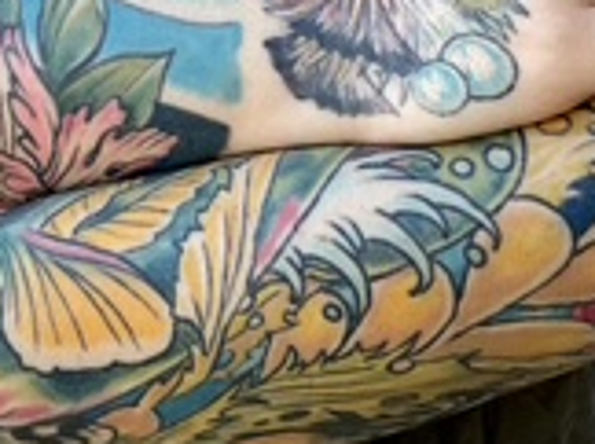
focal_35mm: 103
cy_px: -147
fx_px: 1768
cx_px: 88
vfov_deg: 13.7
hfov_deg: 18.9
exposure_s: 1/120
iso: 32
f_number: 1.8
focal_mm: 4.25
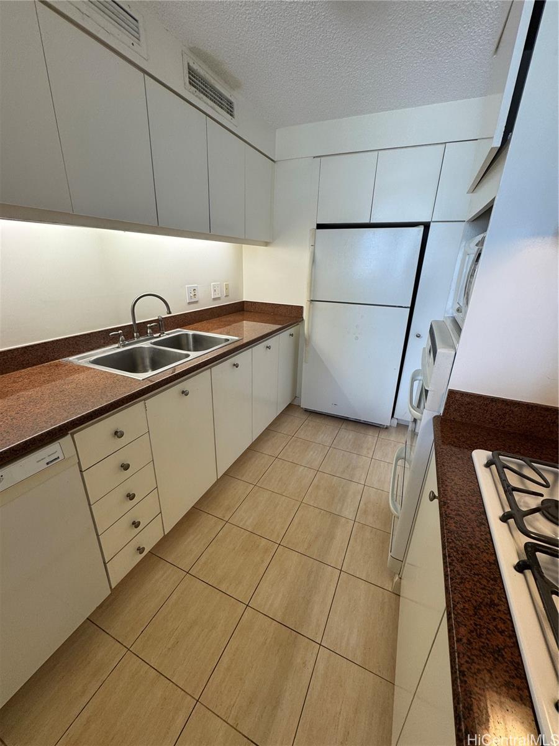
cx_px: 280
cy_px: 373
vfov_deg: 102.1
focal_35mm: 14
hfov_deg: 85.7
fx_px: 301
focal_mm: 2.22
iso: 100
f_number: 2.2
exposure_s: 1/120
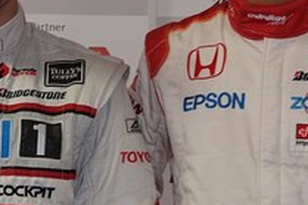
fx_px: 1240
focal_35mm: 145
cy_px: 53
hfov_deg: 13.8
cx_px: -35
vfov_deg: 9.4
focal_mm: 28
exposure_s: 1/60
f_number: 2.8
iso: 100
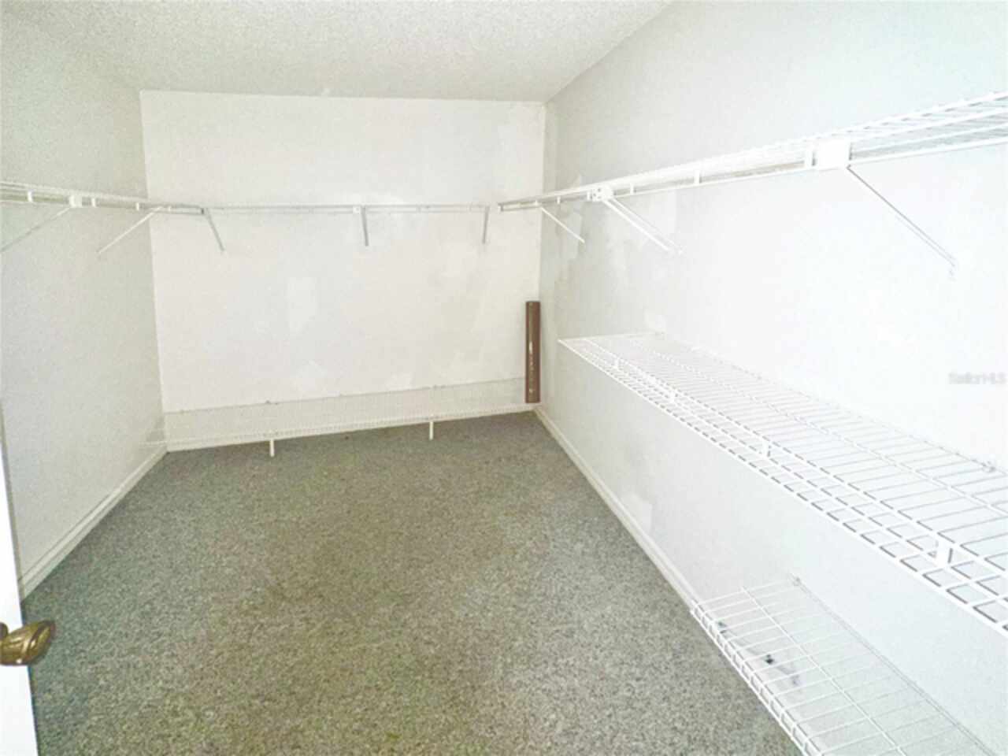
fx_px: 408
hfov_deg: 102.1
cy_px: 378
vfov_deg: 85.7
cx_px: 504
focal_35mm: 14
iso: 400
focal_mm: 2.2
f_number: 2.2
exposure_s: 1/30
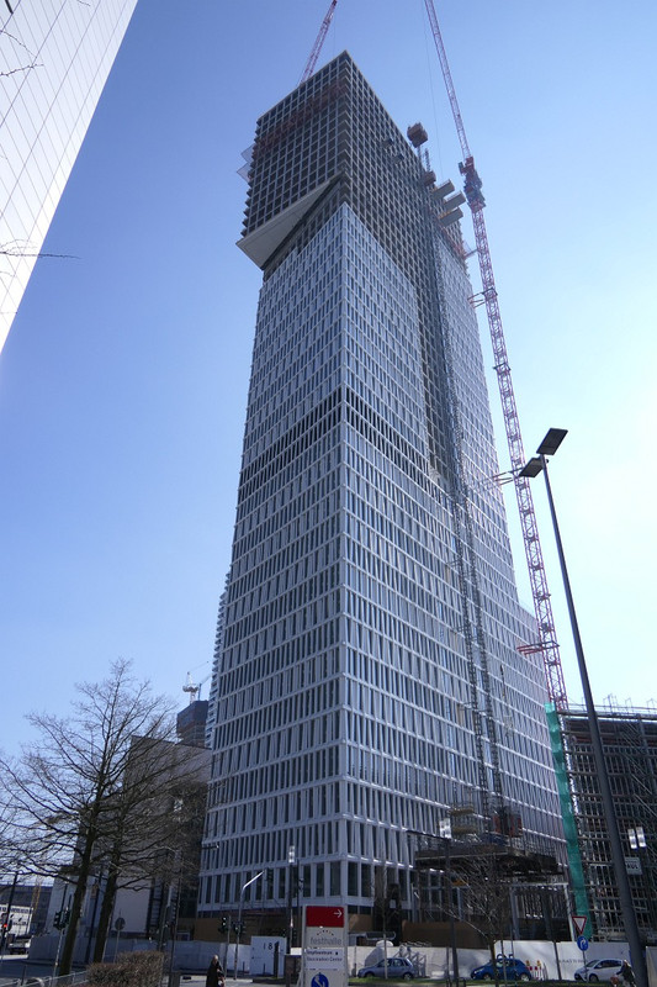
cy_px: 494
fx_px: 657
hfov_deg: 53.1
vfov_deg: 73.8
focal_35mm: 24
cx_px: 328
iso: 125
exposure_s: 1/1300
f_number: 4
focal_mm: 8.8
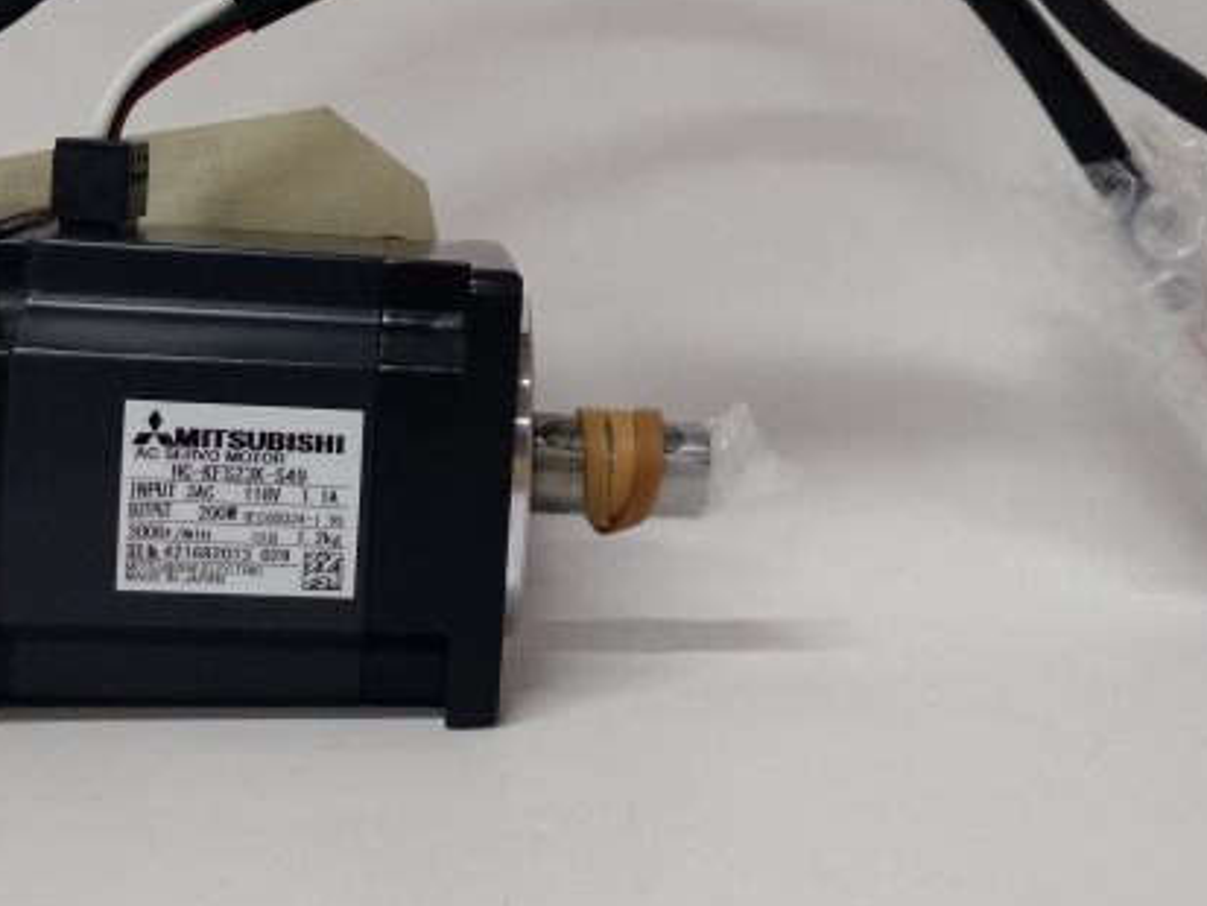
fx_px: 1709
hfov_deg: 38.9
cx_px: 567
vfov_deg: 29.4
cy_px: 266
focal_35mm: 49
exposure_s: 1/33
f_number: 2
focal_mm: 3.79
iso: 194
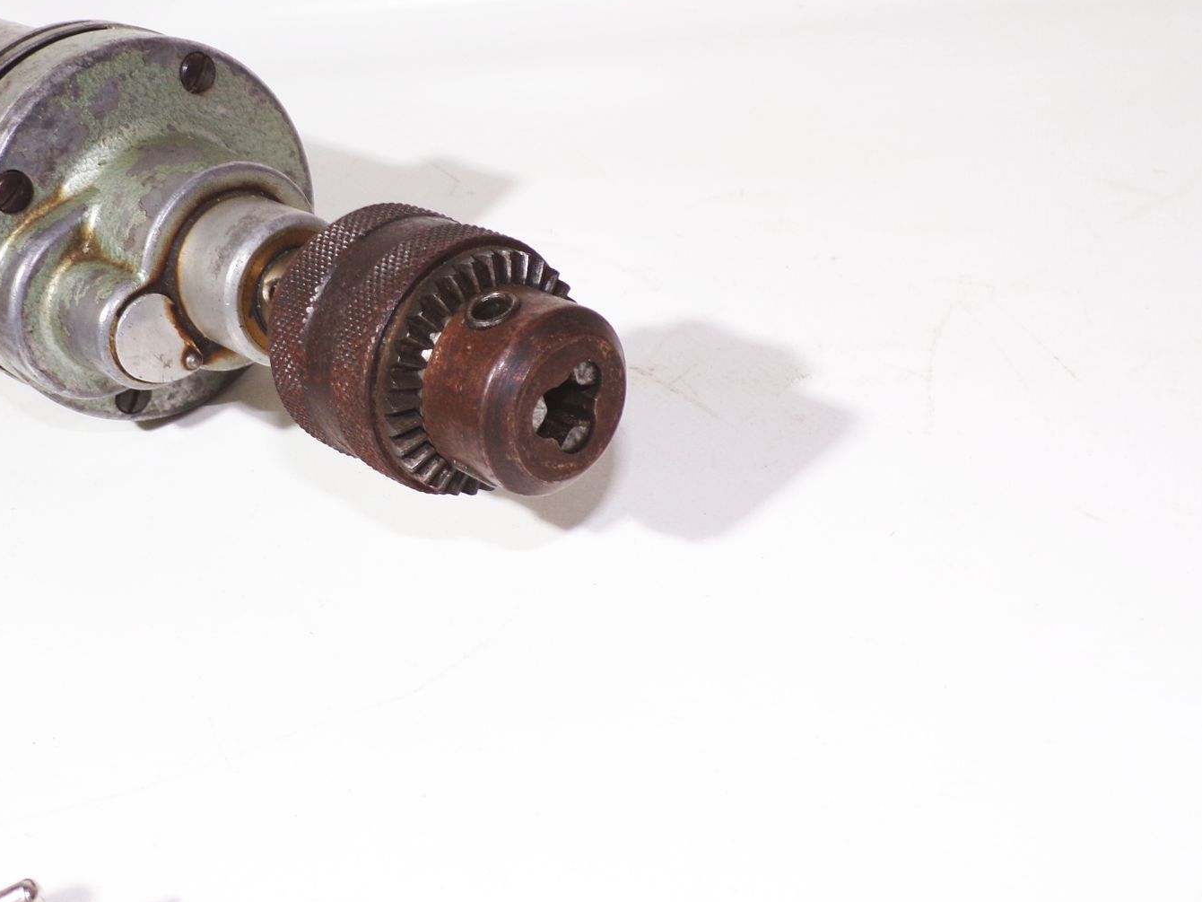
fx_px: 1528
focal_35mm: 44
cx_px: 442
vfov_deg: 32.9
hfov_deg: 42.6
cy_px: 425
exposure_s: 1/56
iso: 80
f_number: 3.2
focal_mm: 5.8
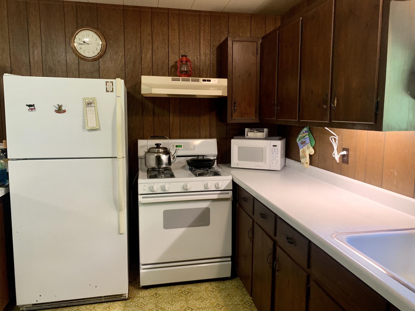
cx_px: 208
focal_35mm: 26
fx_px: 312
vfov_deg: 53.1
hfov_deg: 67.3
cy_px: 156
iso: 320
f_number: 1.8
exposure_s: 1/60
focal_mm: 4.25
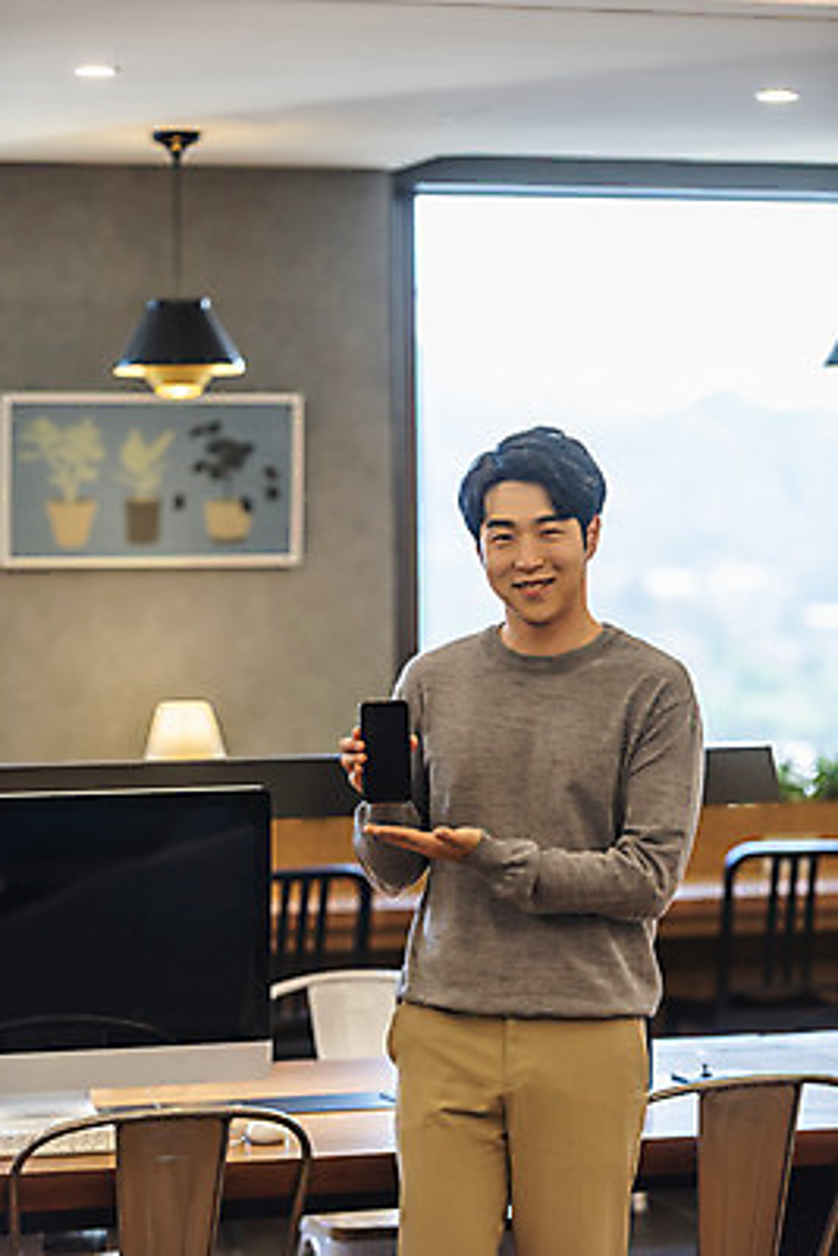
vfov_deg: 18.3
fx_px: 3907
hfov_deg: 12.2
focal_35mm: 112
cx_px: 419
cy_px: 628
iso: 500
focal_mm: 112
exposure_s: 1/160
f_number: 2.8
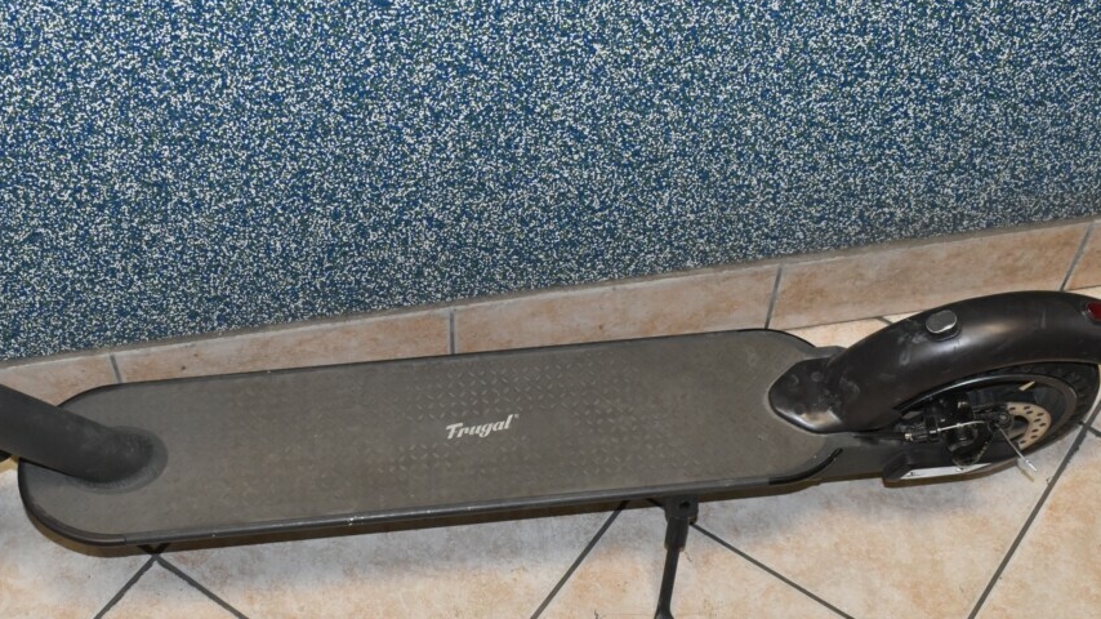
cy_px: 435
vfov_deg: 22.5
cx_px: 446
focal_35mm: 53
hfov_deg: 39.0
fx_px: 1547
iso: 1250
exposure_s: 1/60
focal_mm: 24
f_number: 7.1
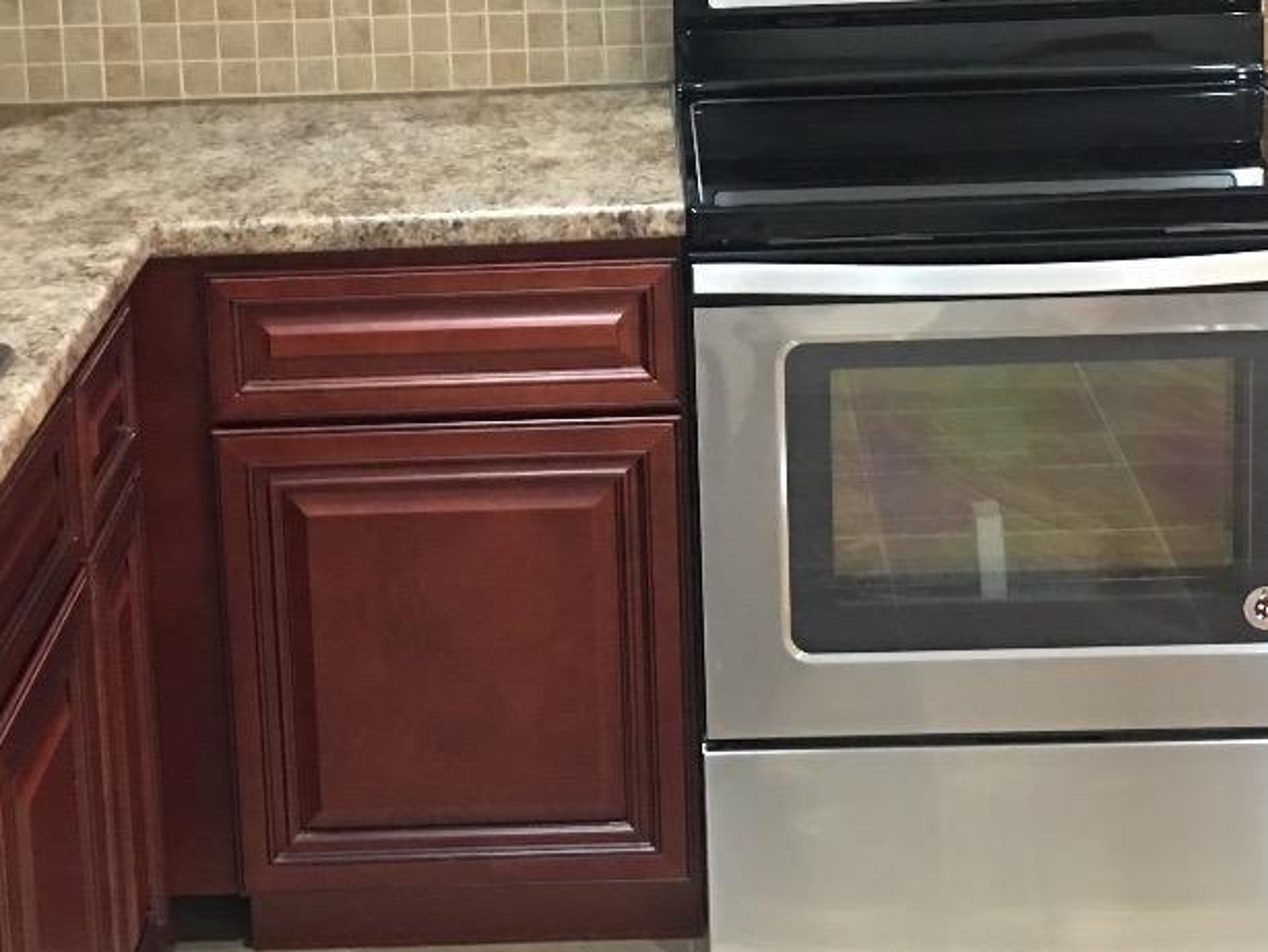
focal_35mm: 68
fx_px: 2492
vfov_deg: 21.0
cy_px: 50
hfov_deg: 28.5
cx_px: 593
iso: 64
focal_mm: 4.15
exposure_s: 1/4
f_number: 2.2
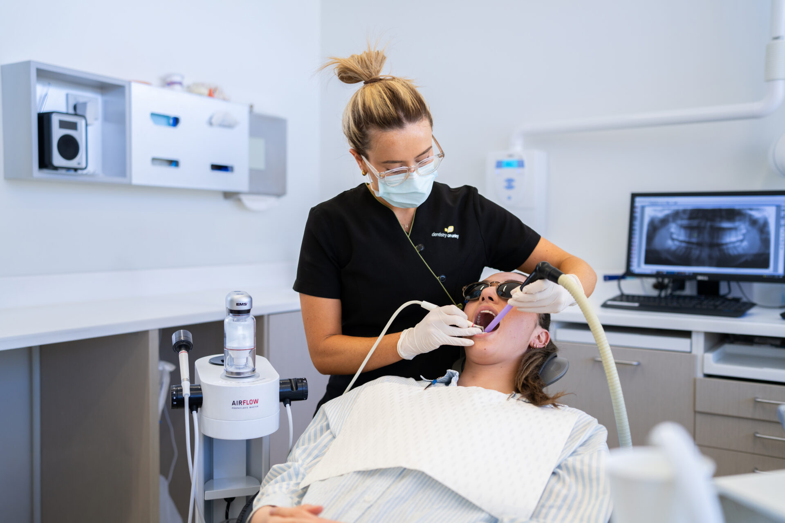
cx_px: 392
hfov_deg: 54.4
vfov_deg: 37.9
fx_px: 763
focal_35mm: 35
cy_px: 262
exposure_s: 1/250
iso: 250
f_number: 2
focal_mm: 35
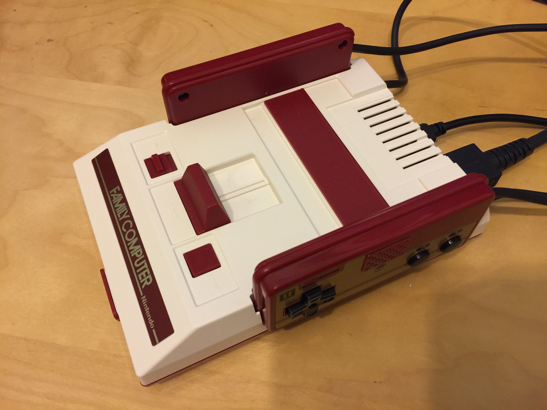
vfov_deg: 48.2
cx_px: 274
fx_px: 458
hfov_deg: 61.7
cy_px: 205
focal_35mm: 29
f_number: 2.2
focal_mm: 4.15
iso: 100
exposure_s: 1/15
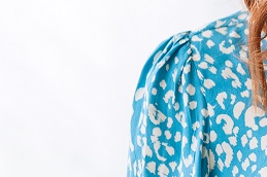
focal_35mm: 216
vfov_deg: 6.3
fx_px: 1600
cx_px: 679
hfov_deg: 8.6
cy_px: 103
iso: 400
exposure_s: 1/1000
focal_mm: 35
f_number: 1.6
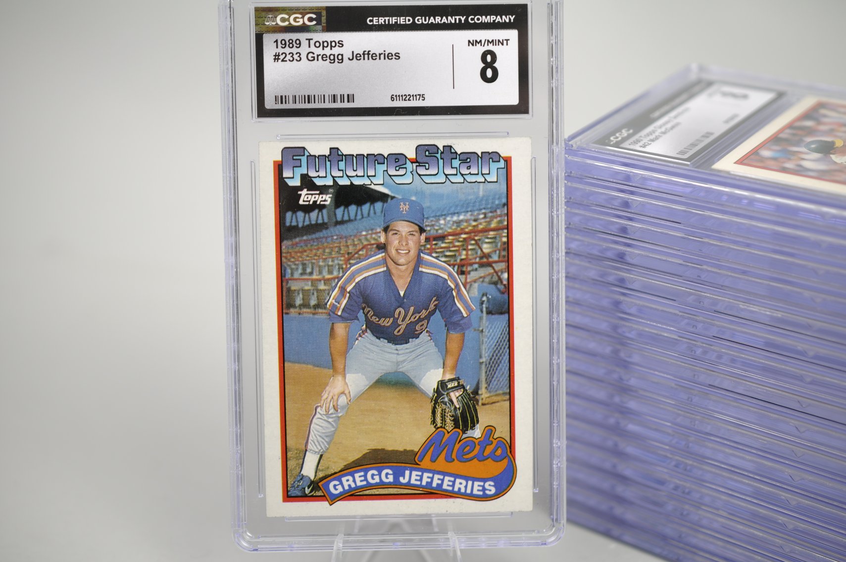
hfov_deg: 33.4
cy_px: 281
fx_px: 1408
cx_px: 423
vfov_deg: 22.6
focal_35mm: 60
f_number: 3.5
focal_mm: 40
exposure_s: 1/50
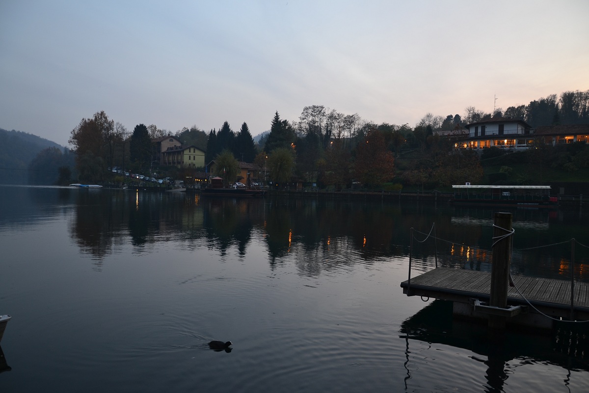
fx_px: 442
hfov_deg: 67.4
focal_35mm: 27
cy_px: 196
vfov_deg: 47.9
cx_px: 294
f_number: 3.5
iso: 200
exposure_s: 1/15
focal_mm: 18
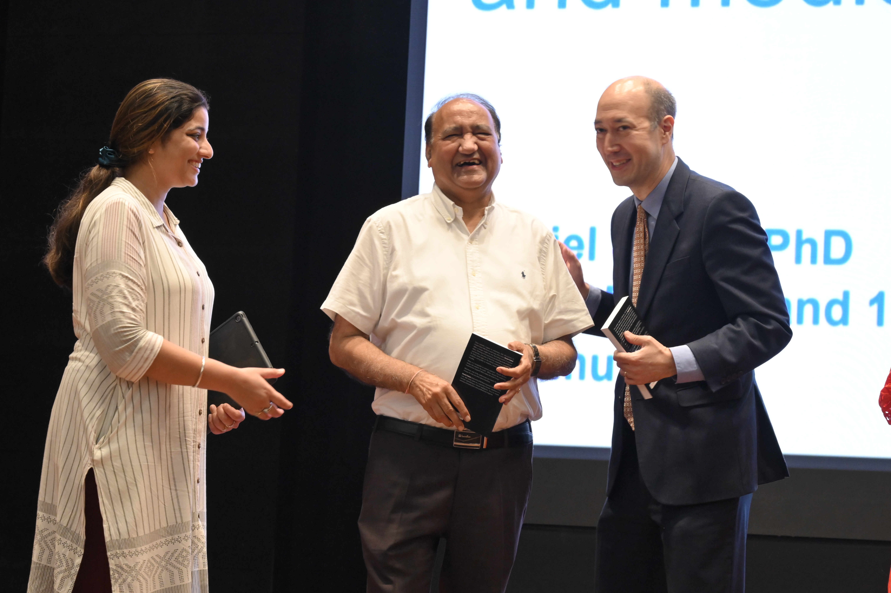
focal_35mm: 94
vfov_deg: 14.5
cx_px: 446
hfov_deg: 21.7
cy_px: 296
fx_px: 2325
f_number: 10
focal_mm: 94
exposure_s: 1/50
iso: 4000
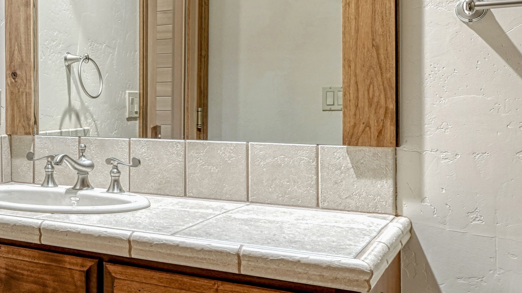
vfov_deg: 26.1
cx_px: -55
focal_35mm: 46
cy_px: 111
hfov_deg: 37.4
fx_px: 633
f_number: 8
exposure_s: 1/2
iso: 800
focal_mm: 18.7
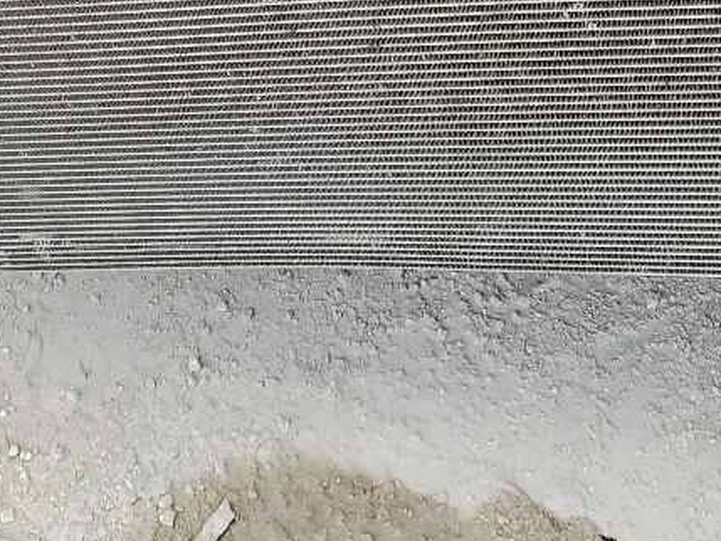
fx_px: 2021
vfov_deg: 13.7
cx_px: 447
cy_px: -407
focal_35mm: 97
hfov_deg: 20.2
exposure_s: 1/1111
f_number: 1.5
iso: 50
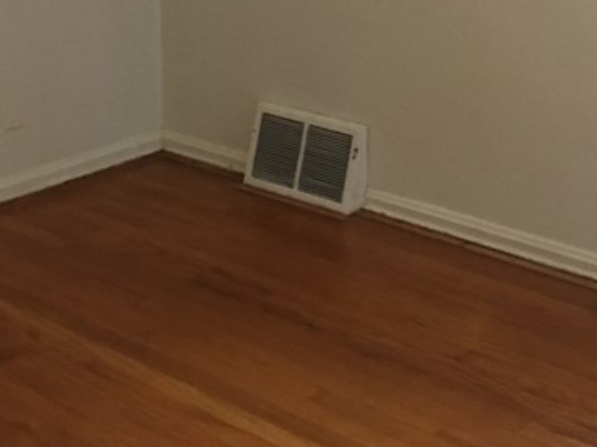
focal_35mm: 83
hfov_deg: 23.5
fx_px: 1430
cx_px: 250
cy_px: -123
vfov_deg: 16.8
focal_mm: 4.15
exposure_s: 1/24
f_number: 2.2
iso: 200
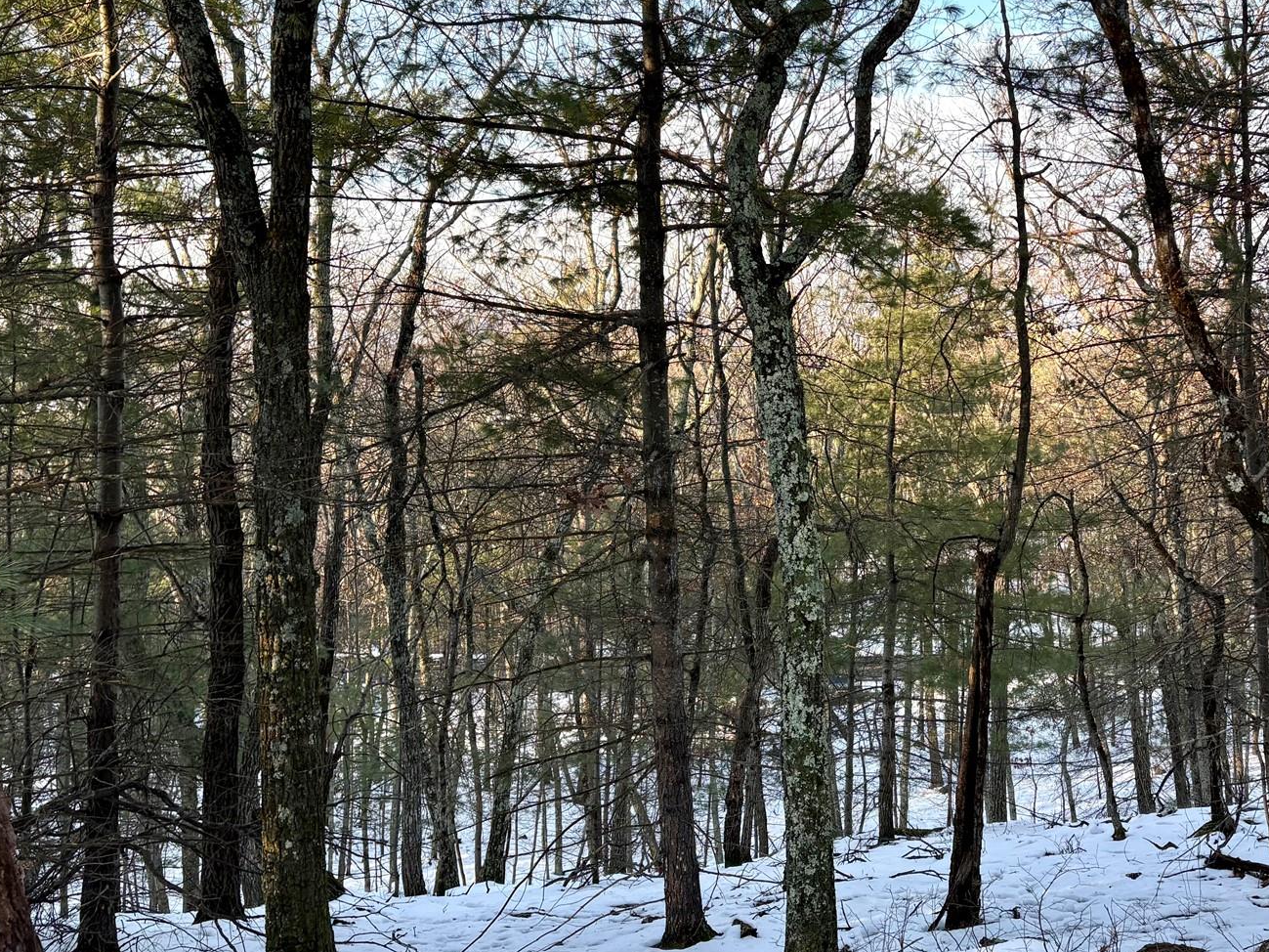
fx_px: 1503
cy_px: 404
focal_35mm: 41
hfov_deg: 44.6
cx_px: 912
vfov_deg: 35.1
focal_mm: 5.96
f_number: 1.6
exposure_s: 1/527
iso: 64
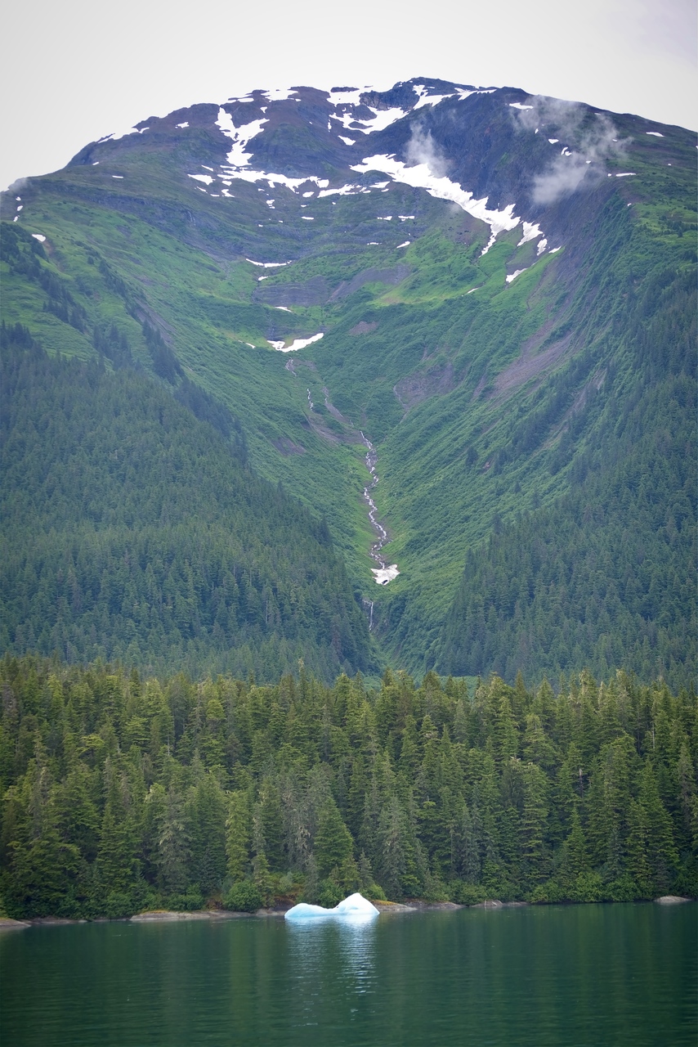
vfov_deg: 22.1
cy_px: 524
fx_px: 2674
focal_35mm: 92
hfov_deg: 14.9
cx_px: 349
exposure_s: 1/200
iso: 100
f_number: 5
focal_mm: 92
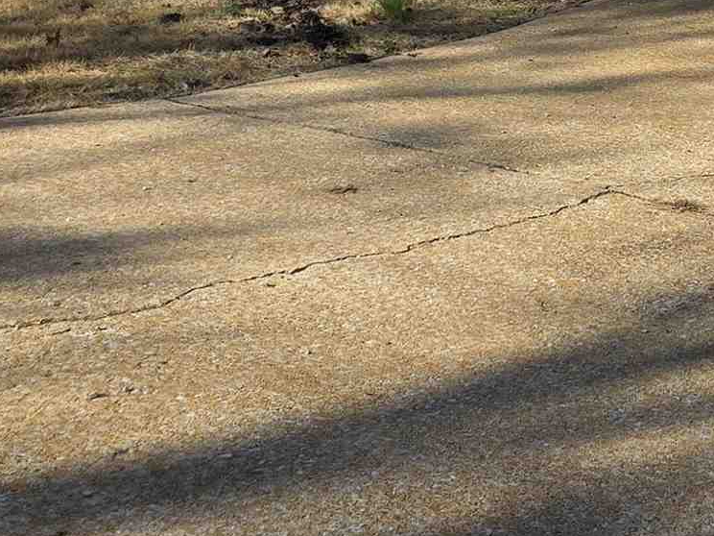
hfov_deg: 19.8
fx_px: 1959
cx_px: 778
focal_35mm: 95
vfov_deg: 15.1
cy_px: -83
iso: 25
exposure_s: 1/1365
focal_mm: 5.4
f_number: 1.8
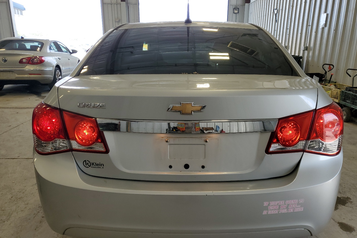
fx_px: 278
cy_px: 137
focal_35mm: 28
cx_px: 182
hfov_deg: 65.5
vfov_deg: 46.2
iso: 50
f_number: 1.5
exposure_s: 1/278
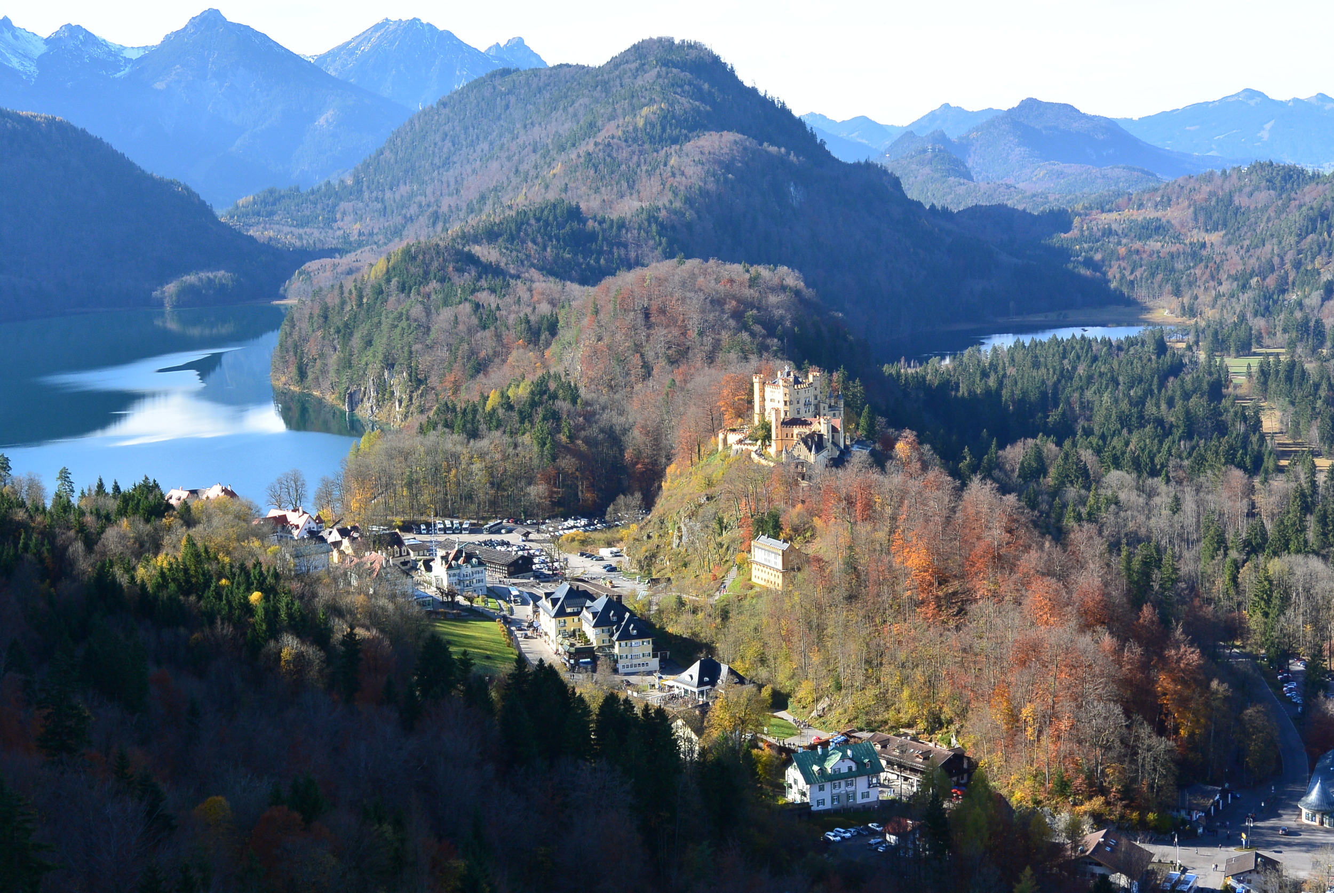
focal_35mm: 53
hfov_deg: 37.5
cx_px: 667
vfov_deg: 25.6
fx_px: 1966
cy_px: 446
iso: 100
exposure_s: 1/250
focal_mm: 19.9
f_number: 4.8
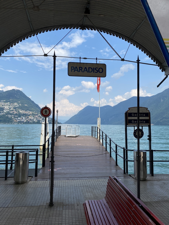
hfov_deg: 53.1
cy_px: 112
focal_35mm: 26
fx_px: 169
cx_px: 84
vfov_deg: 67.3
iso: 32
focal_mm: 4.25
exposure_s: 1/3984
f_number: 1.8
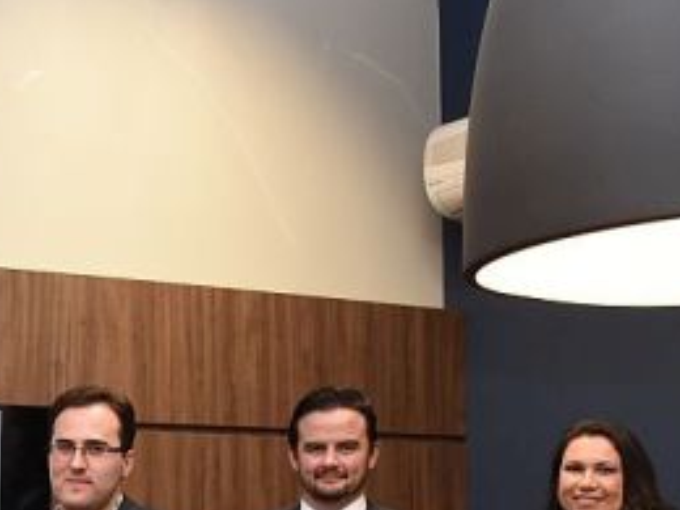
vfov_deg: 19.8
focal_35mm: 70
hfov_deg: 24.7
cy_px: 599
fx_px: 1375
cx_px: -170
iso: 900
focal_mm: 18
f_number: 5.6
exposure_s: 1/60
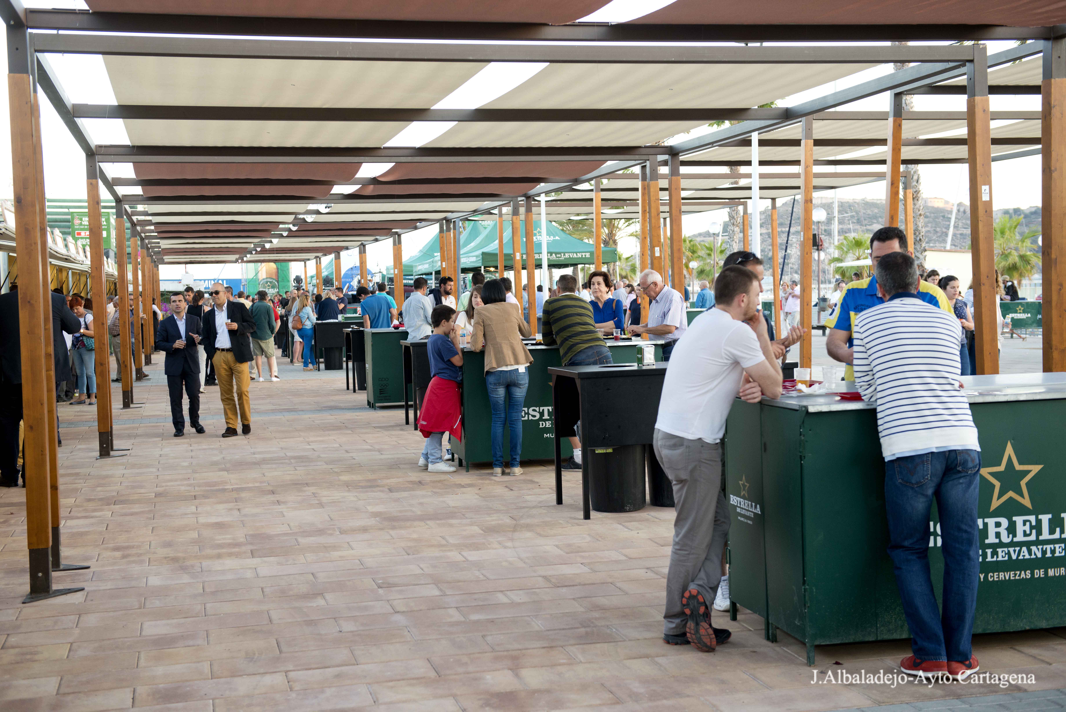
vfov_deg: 28.1
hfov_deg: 41.1
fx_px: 1422
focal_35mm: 48
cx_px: 533
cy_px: 356
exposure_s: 1/100
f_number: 3.5
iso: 640
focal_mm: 48
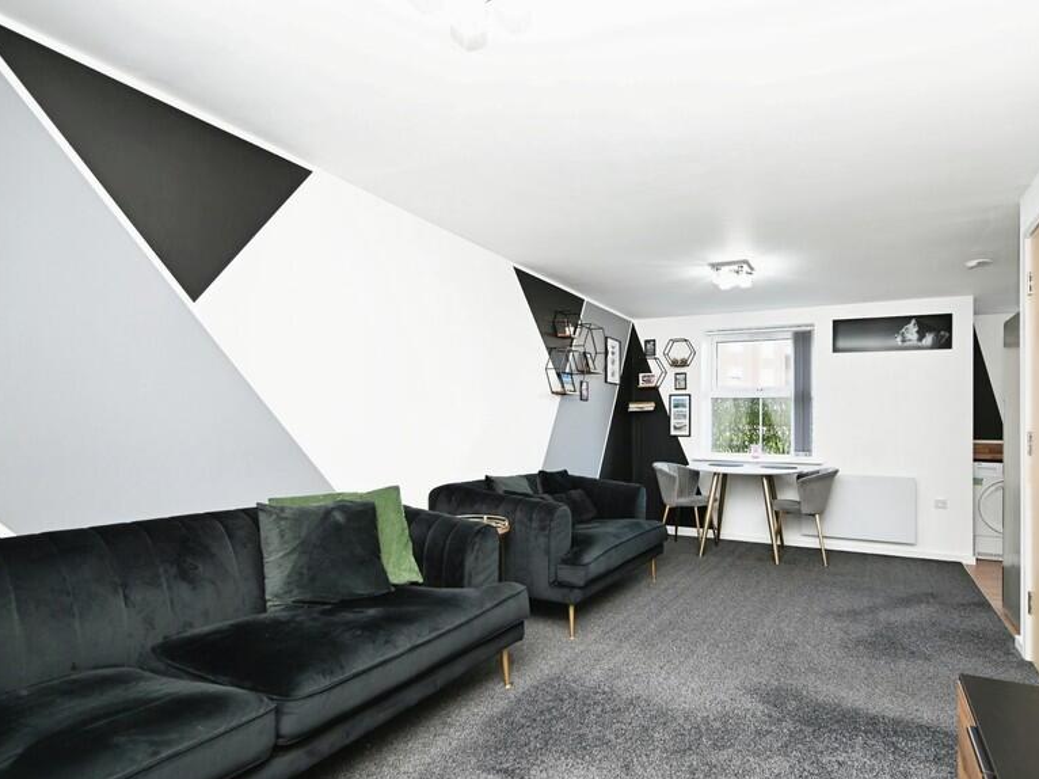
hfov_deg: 86.4
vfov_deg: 71.1
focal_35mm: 18
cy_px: 453
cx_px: 635
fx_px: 540
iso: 320
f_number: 4
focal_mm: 14
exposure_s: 1/60
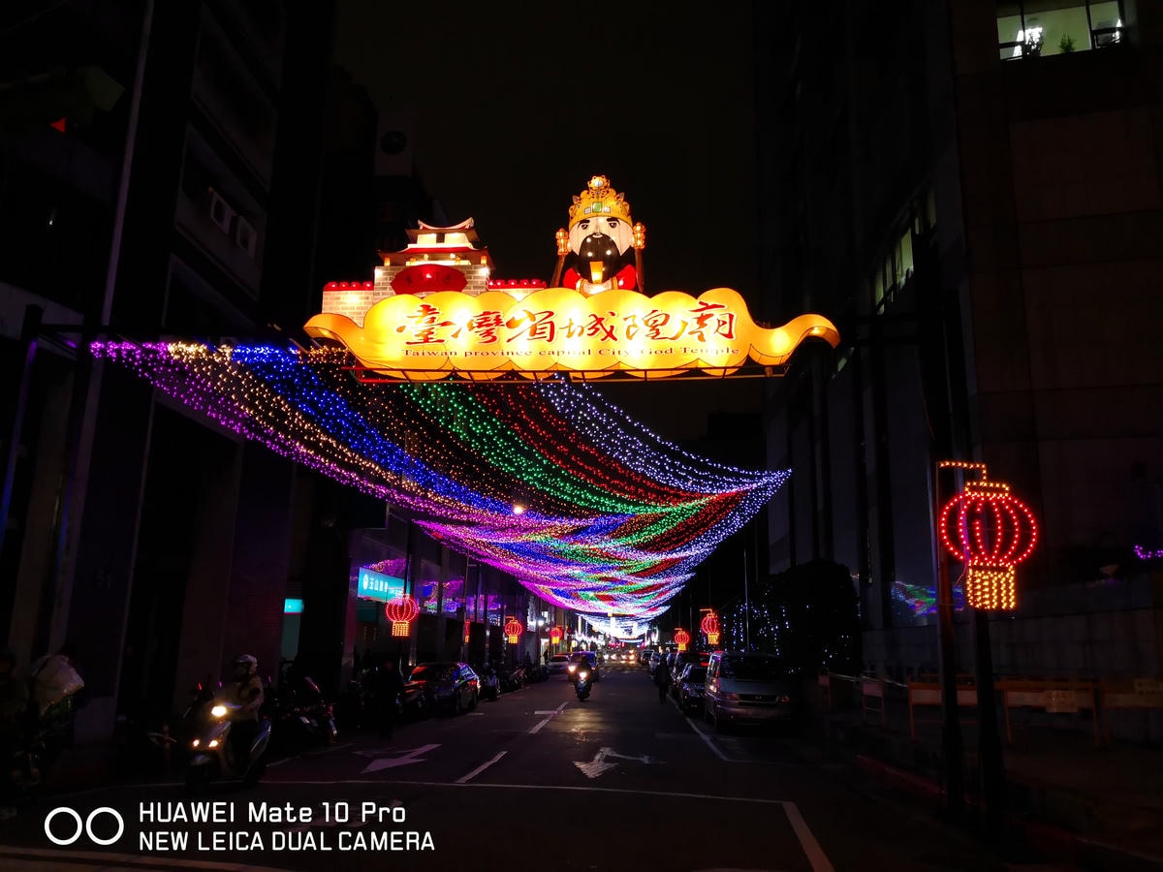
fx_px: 907
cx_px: 582
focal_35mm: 27
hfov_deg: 65.3
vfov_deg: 51.4
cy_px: 436
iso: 200
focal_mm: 3.95
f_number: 4
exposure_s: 1/60
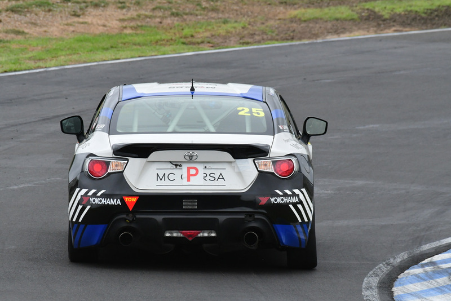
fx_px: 9399
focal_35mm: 750
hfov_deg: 2.7
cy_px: 150
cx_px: 226
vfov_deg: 1.8
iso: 1600
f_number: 10
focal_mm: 500
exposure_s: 1/640
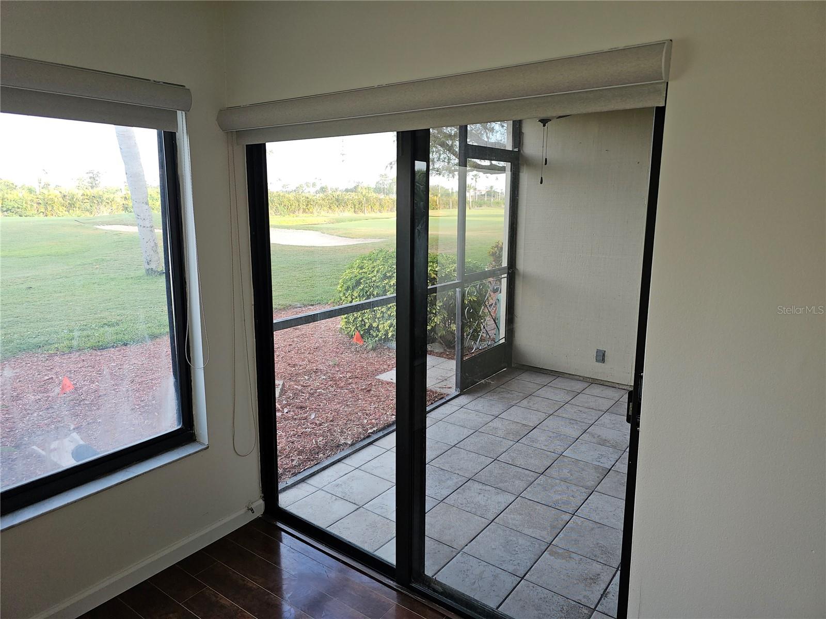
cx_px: 413
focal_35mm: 23
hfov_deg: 73.9
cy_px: 310
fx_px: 549
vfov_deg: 58.9
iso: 40
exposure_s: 1/60
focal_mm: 6.3
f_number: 1.7
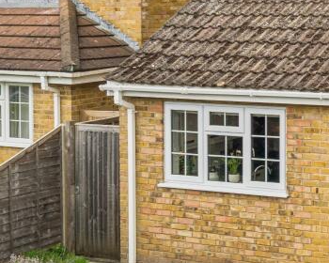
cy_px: 46
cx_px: 451
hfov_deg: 18.3
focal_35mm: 96
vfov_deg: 15.9
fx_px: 935
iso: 640
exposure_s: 1/200
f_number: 10
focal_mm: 35
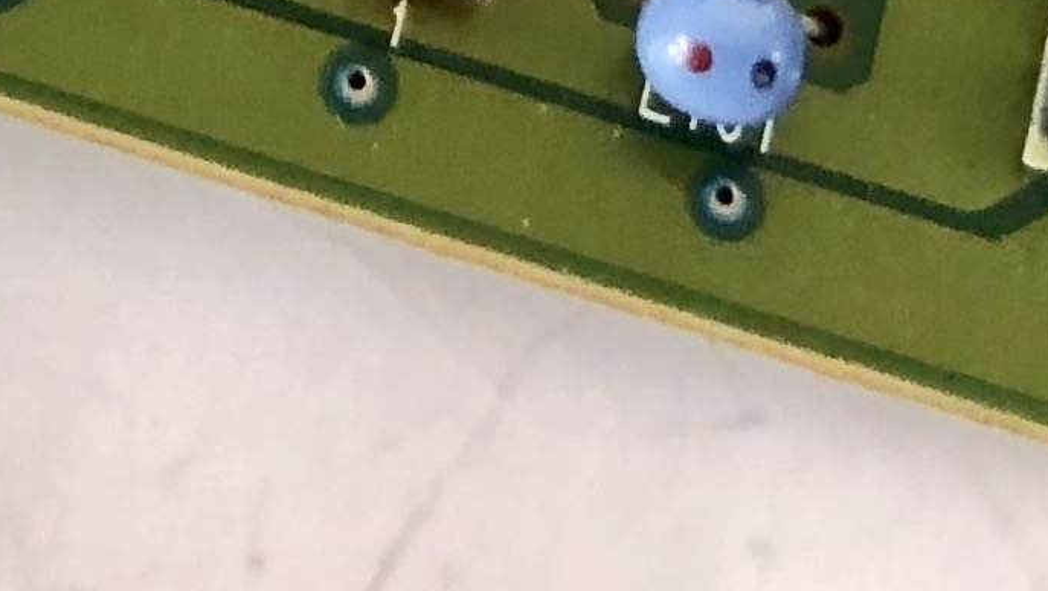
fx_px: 4976
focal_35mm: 179
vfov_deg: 5.9
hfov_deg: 11.9
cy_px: -1619
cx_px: -17
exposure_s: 1/20
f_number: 1.8
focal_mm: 3.99
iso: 40
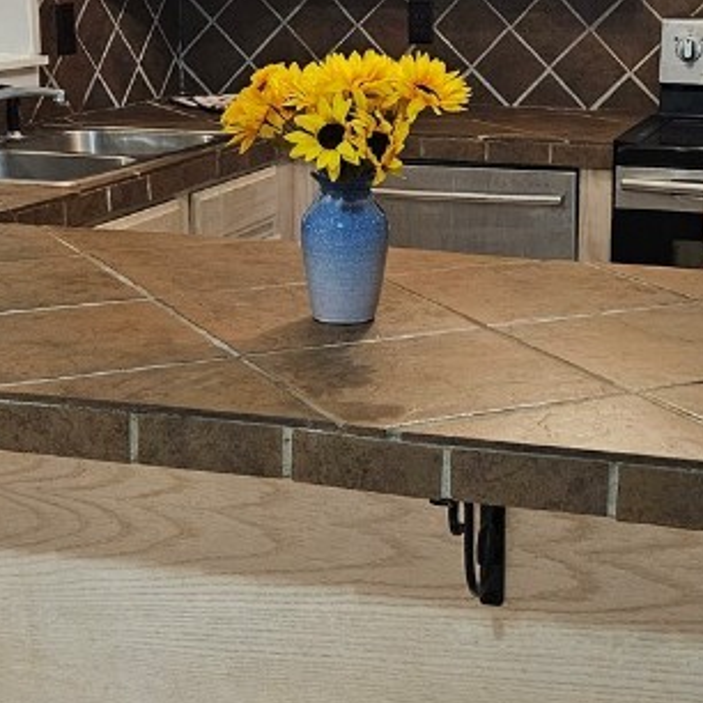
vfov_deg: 25.2
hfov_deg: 25.2
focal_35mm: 68
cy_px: 239
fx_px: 1562
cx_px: 496
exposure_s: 1/40
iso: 640
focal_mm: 5.4
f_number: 1.8
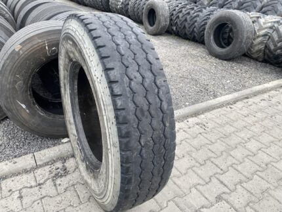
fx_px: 212
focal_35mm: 26
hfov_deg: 67.3
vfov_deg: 53.1
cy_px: 106
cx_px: 141
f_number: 1.8
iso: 32
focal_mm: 4.25
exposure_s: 1/327
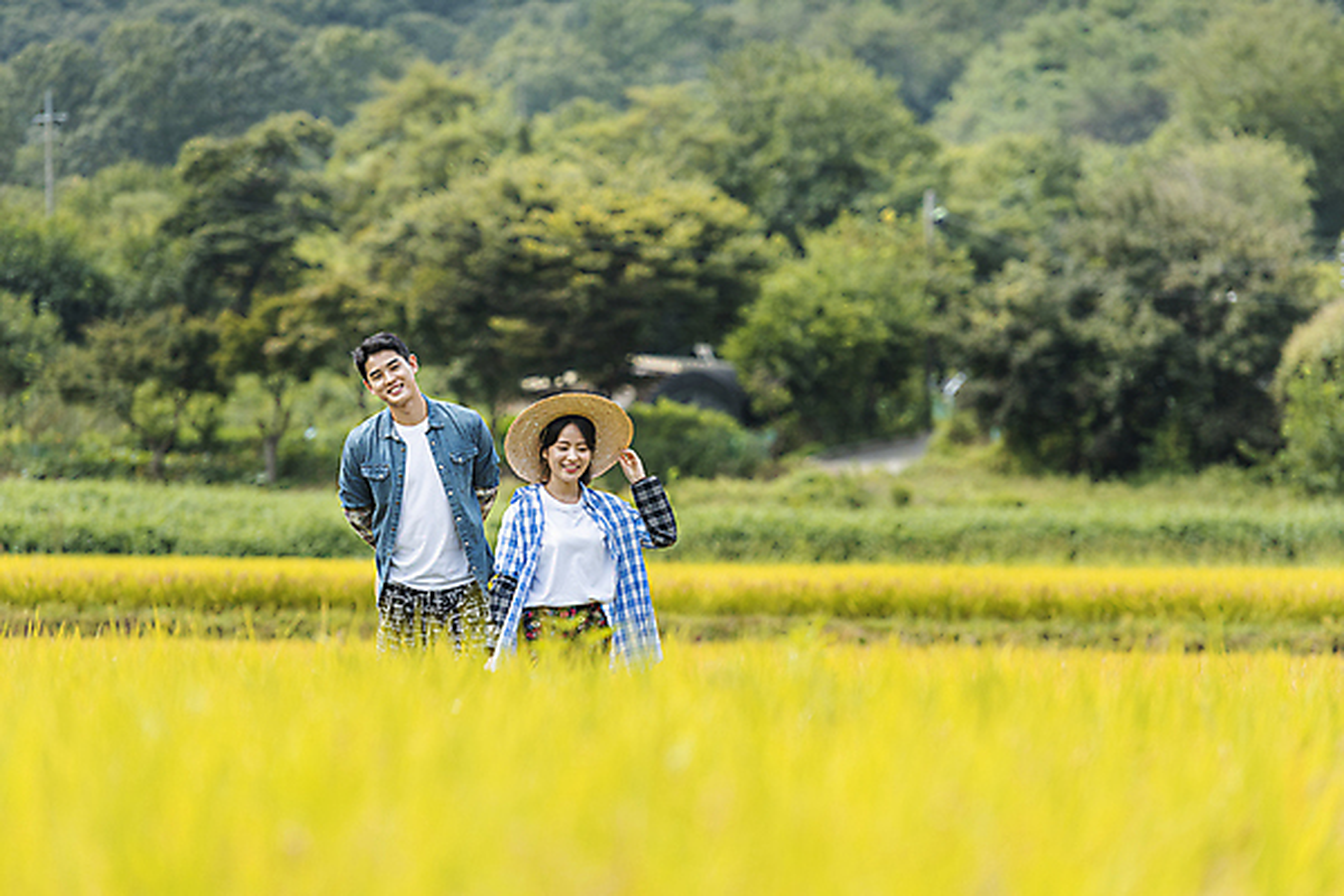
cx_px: 672
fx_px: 6346
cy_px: 448
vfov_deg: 8.1
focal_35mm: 170
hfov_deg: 12.1
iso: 200
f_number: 4
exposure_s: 1/1000
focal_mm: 170
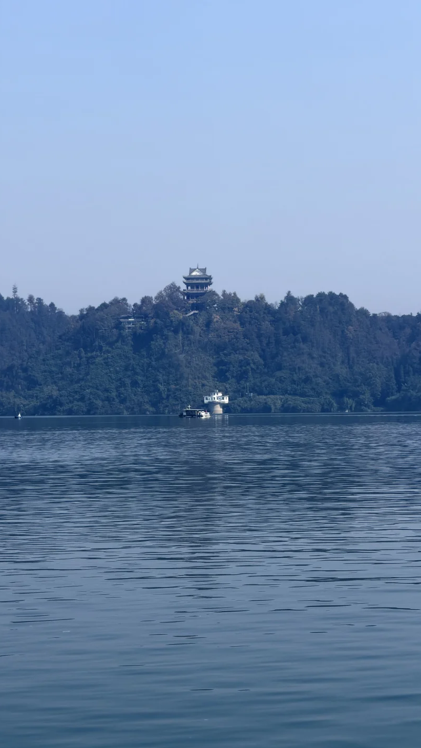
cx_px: 193
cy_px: 377
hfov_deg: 11.0
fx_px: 2183
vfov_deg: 19.5
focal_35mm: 110
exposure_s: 1/631
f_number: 2.8
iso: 20
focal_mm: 16.89
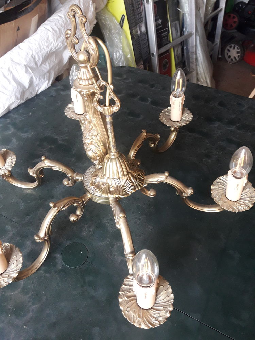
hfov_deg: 49.7
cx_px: 128
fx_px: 275
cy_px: 170
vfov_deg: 63.4
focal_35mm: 28
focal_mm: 3.7
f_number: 1.9
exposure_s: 1/25
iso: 160
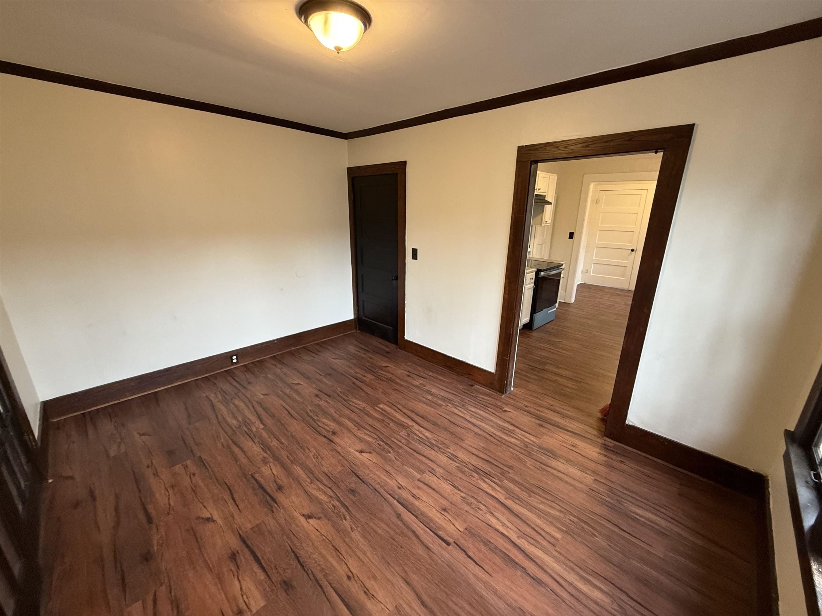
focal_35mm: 14
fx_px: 332
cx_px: 411
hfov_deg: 102.1
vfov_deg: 85.7
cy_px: 308
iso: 400
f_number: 2.2
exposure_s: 1/60
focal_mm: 2.22
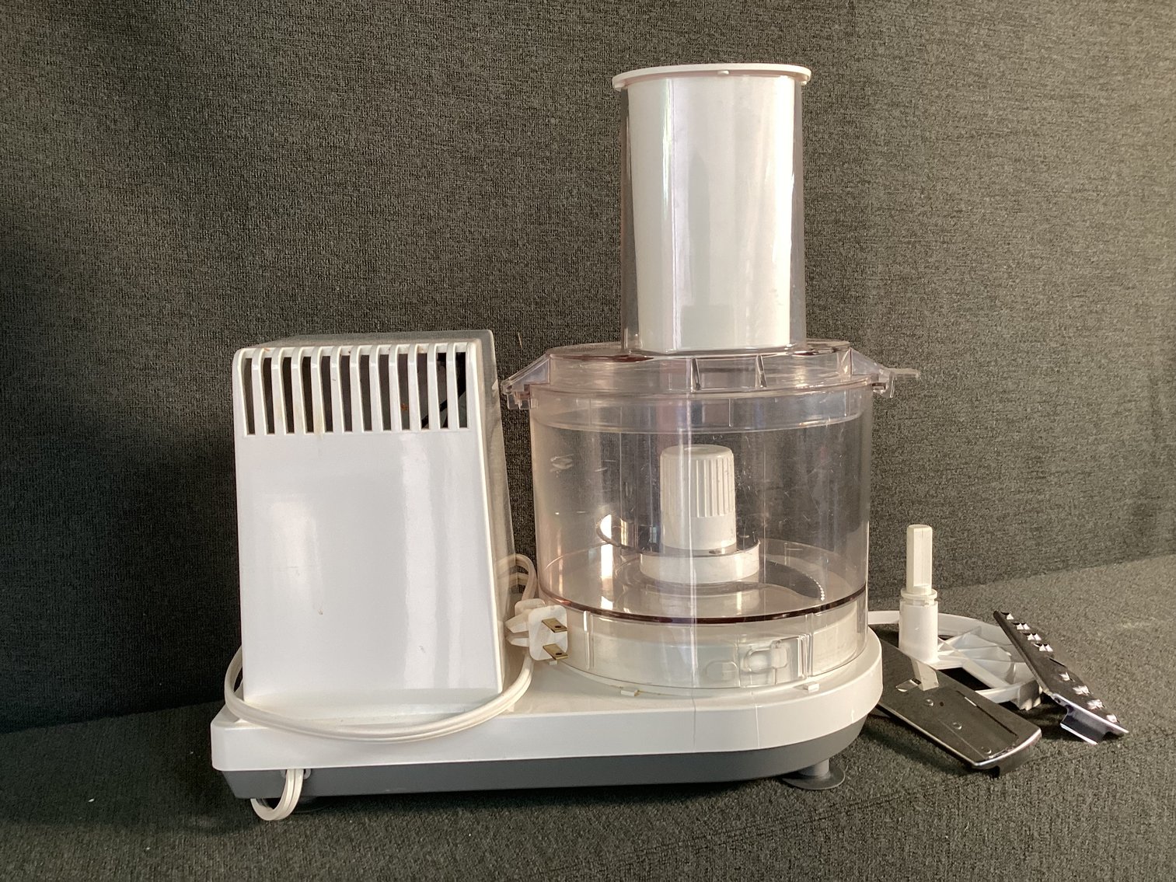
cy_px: 441
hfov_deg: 58.3
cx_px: 588
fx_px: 1053
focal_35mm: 31
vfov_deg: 45.4
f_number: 2.4
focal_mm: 3.3
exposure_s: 1/60
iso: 125
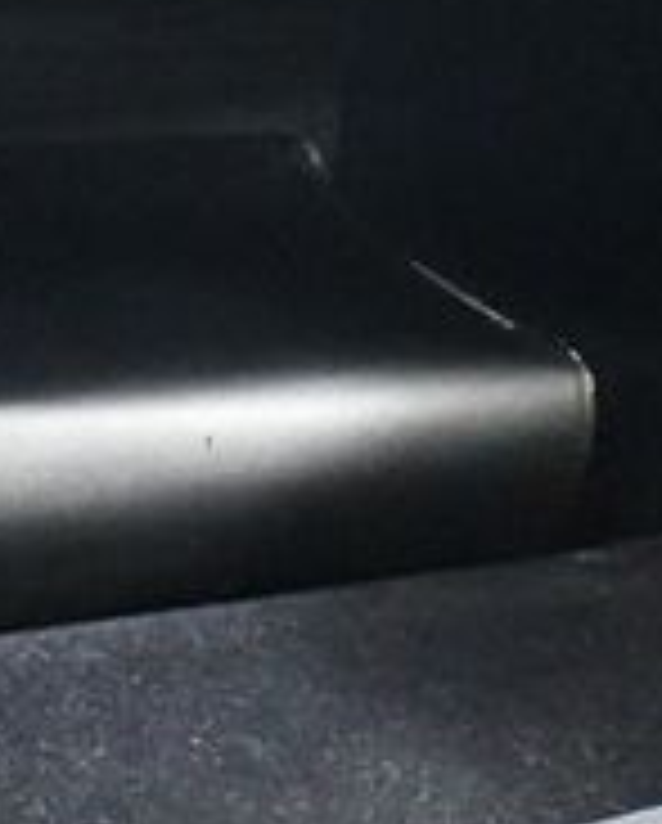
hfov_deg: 12.8
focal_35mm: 118
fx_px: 2883
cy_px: 392
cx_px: -99
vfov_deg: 16.3
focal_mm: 18
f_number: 3.5
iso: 12800
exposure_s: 1/60
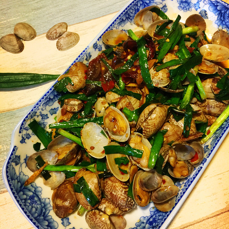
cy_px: 104
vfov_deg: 47.2
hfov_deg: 47.2
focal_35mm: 35
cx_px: 117
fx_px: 262
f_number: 2.2
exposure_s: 1/17
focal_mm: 4.15
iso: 80
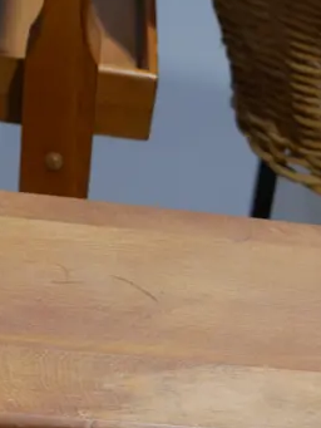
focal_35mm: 120
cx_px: 320
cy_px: 548
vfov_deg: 15.6
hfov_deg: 12.2
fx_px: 1483
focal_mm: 20
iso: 250
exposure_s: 1/60
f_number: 4.5
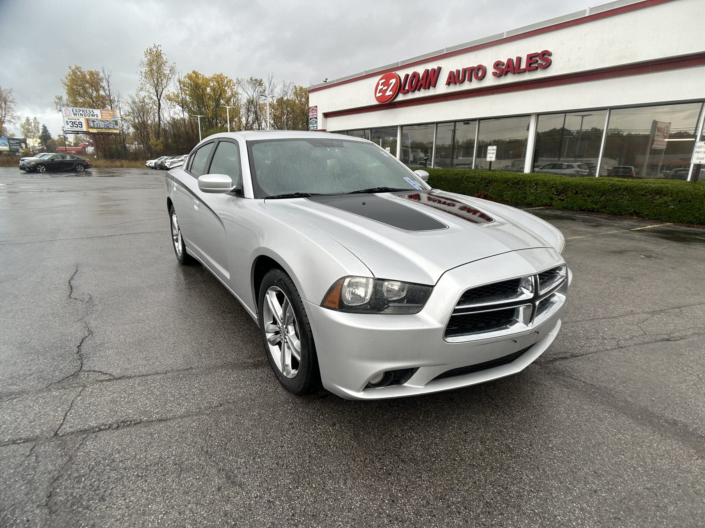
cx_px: 352
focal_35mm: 26
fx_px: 530
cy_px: 264
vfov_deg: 53.1
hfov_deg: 67.3
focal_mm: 5.7
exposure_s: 1/268
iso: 40
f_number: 1.5
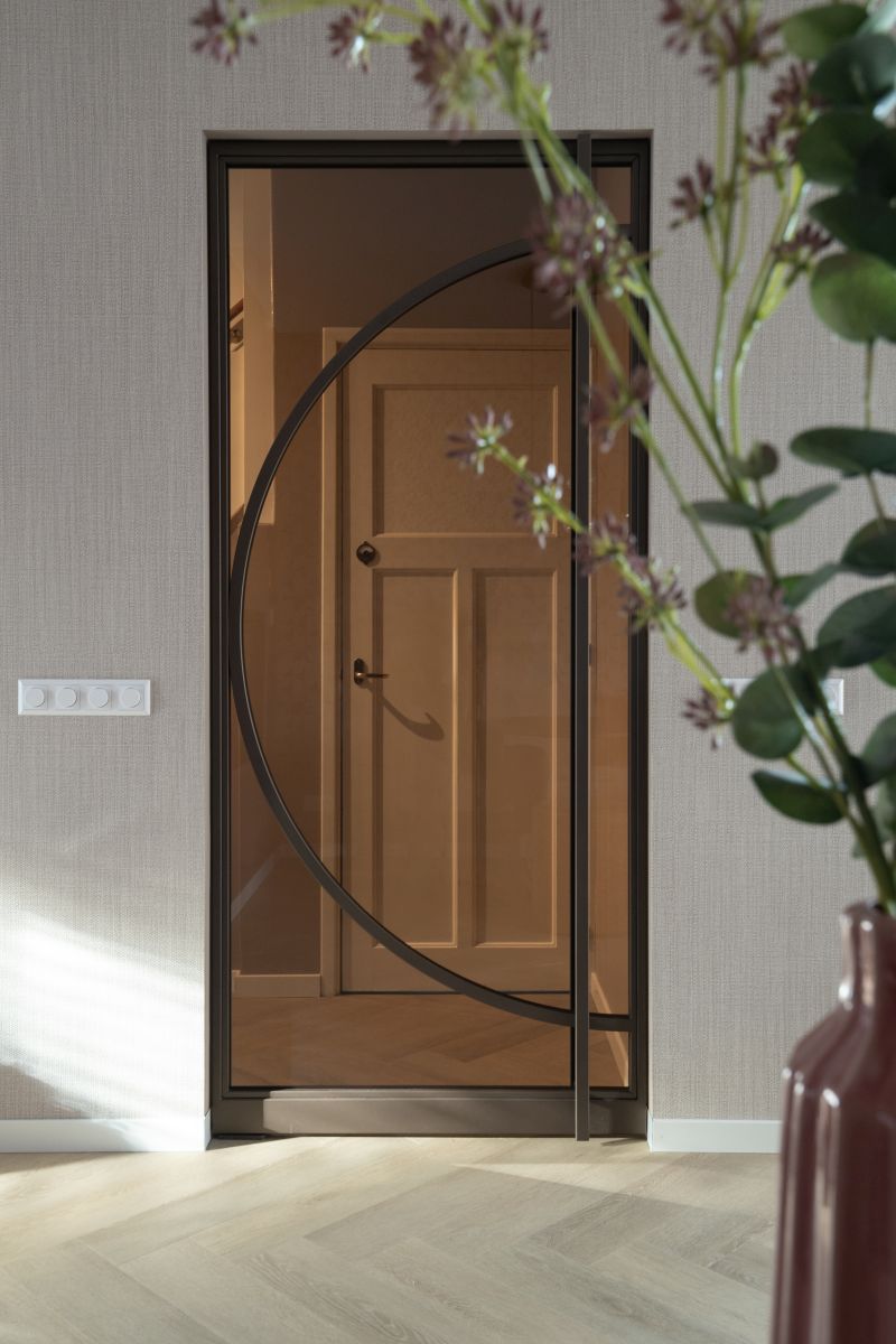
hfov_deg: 37.9
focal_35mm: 35
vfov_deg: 54.4
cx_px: 448
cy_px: 672
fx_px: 1307
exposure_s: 1.3
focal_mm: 35
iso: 800
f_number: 10
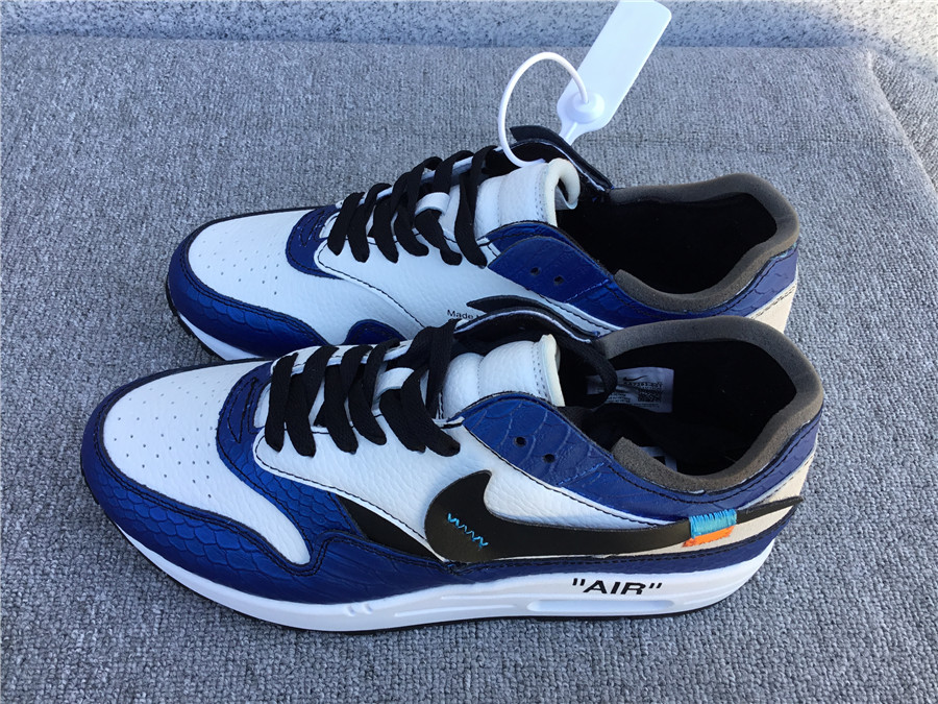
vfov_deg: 45.4
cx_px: 469
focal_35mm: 31
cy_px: 352
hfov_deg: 58.4
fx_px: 840
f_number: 2.4
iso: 25
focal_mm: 3.3
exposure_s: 1/116
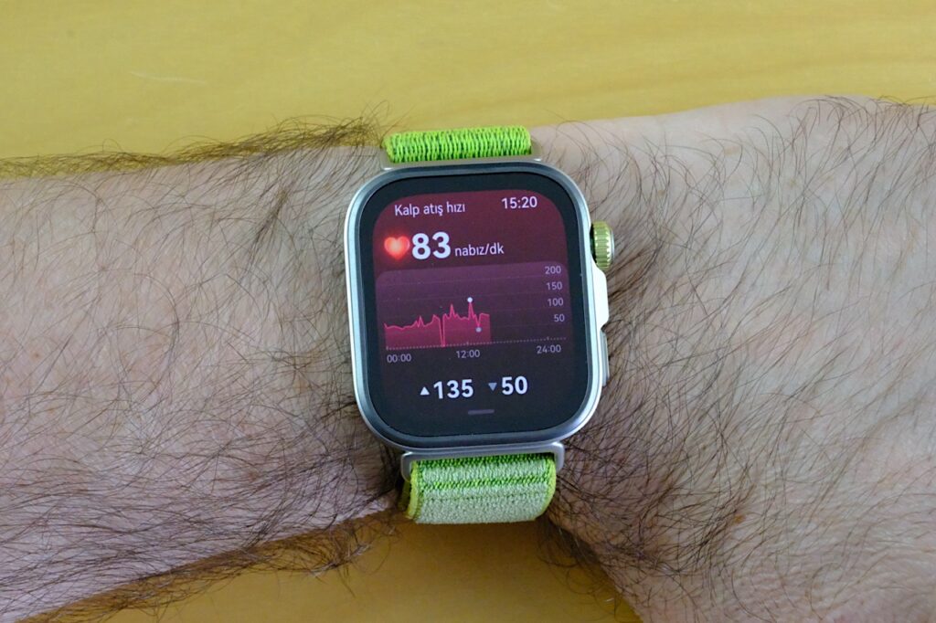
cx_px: 468
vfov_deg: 11.4
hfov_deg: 17.1
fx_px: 3119
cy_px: 312
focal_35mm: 120
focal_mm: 80
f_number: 16
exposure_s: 1/105
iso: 12800
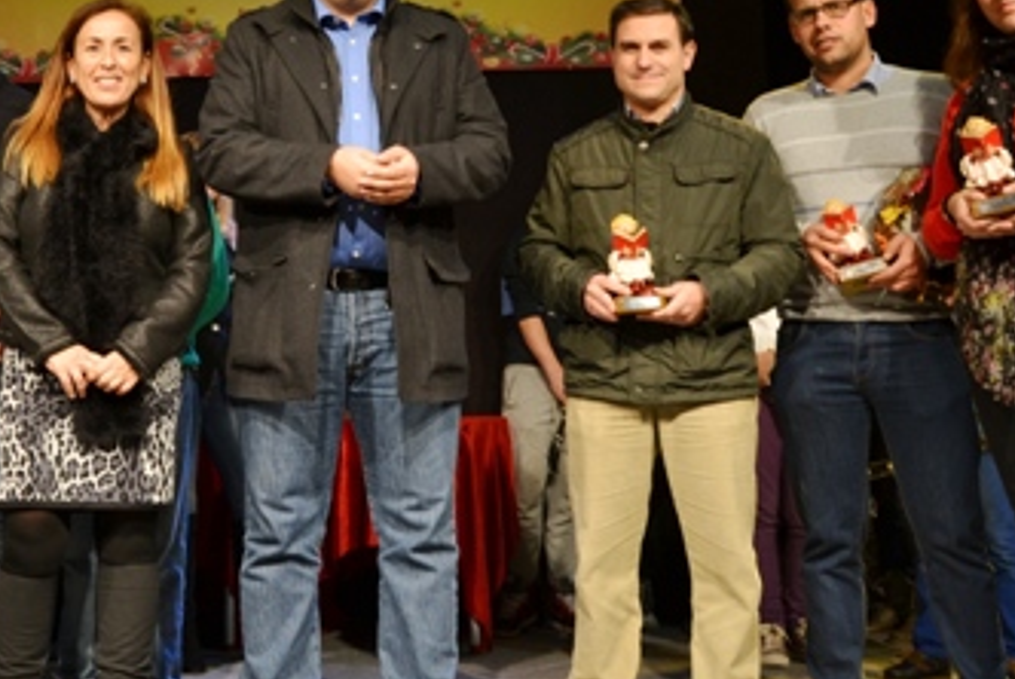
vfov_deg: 25.8
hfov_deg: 37.1
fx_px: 1467
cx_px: 232
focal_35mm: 52
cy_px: 185
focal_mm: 18
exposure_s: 1/100
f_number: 5
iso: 400
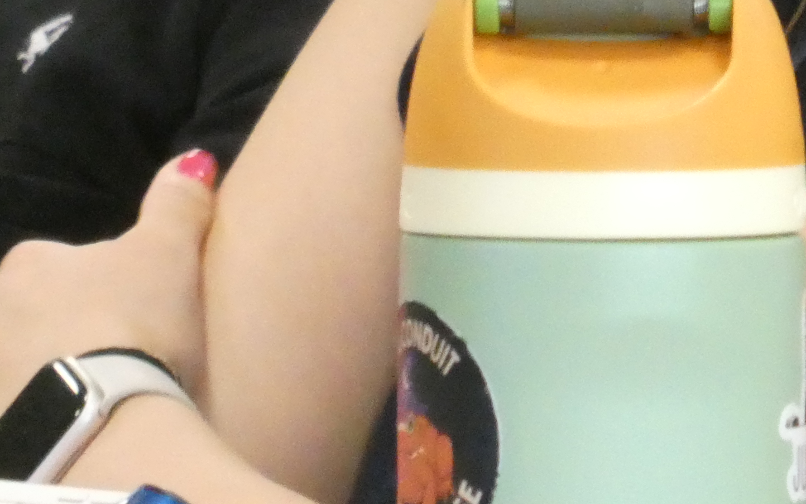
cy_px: -344
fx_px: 17971
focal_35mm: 818
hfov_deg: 2.6
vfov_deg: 1.6
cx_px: 750
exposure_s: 1/40
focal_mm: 47.5
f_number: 5.6
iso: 1600
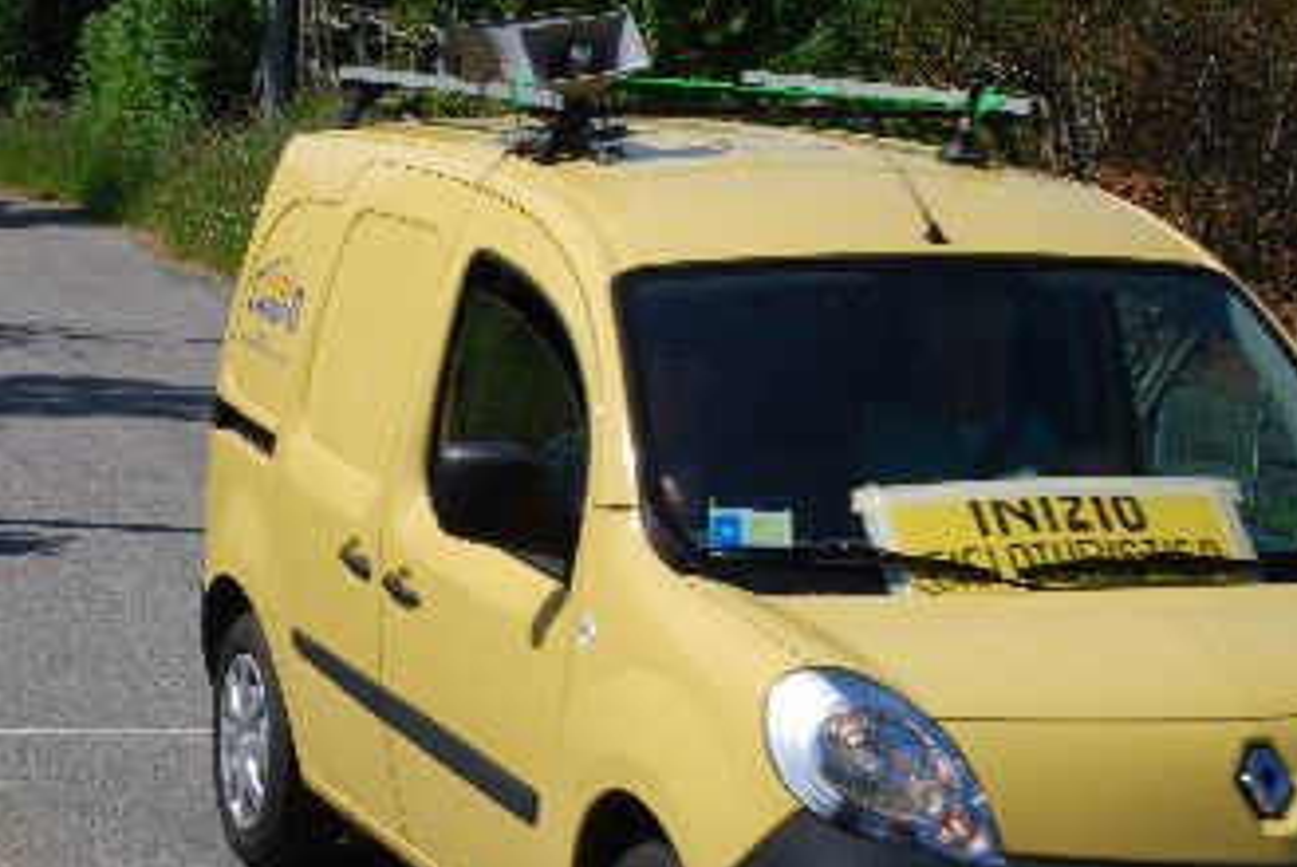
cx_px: 505
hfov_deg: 18.1
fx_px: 4063
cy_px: 301
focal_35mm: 113
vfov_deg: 12.2
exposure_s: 1/125
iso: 200
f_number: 18
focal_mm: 55
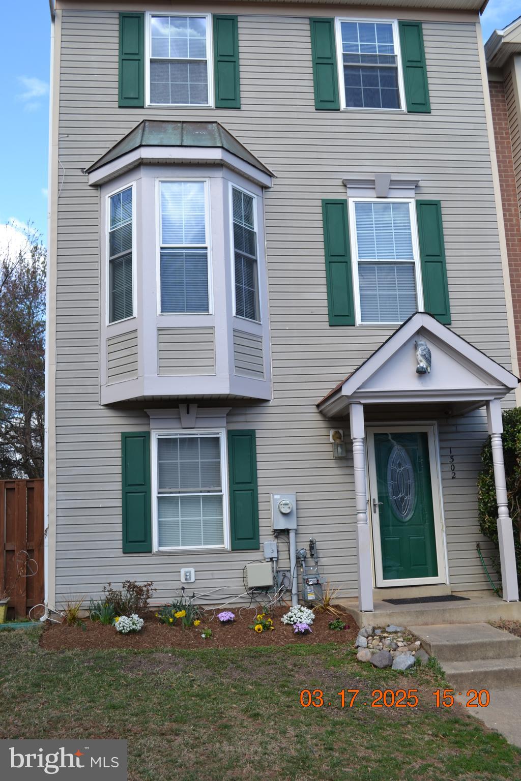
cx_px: 260
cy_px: 390
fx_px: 716
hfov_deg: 40.0
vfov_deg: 57.2
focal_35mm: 33
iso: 100
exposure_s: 1/160
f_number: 6.3
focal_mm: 22
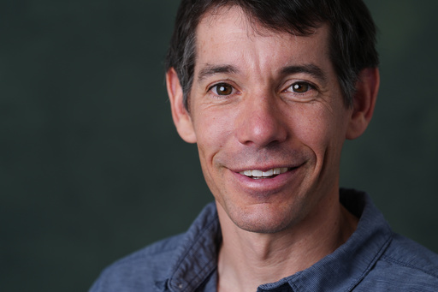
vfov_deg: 6.9
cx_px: 219
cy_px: 146
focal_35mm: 200
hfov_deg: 10.3
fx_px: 2432
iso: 200
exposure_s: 1/320
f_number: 5.6
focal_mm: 200
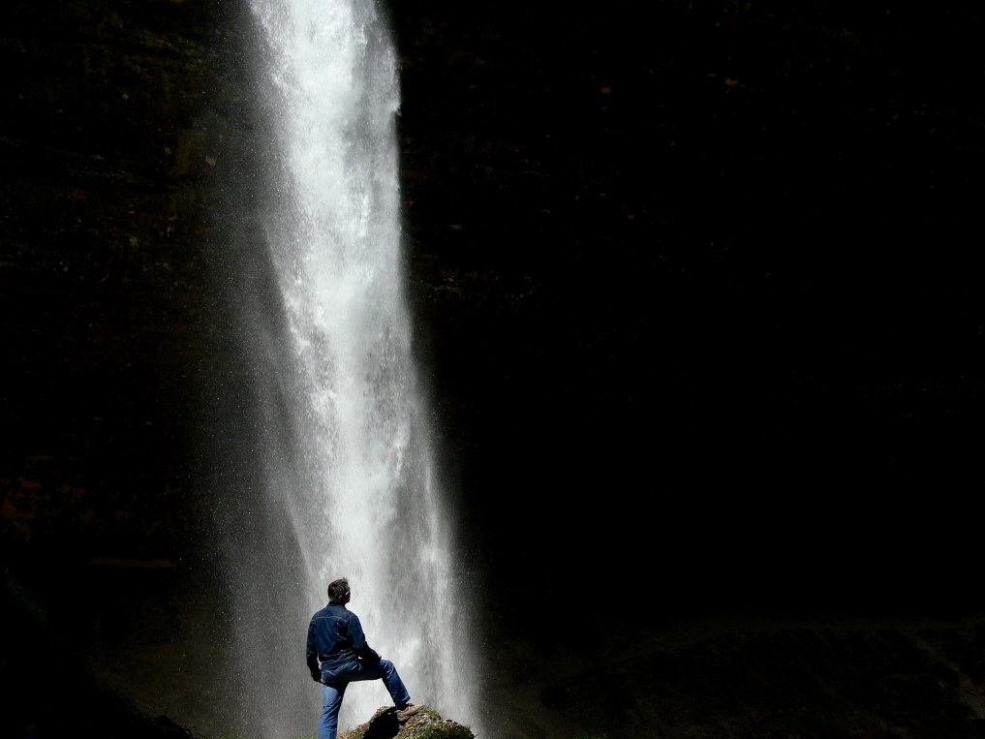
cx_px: 558
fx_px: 1679
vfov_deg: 24.8
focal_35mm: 59
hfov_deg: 32.7
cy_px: 404
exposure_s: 1/400
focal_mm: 10.5
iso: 80
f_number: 3.6
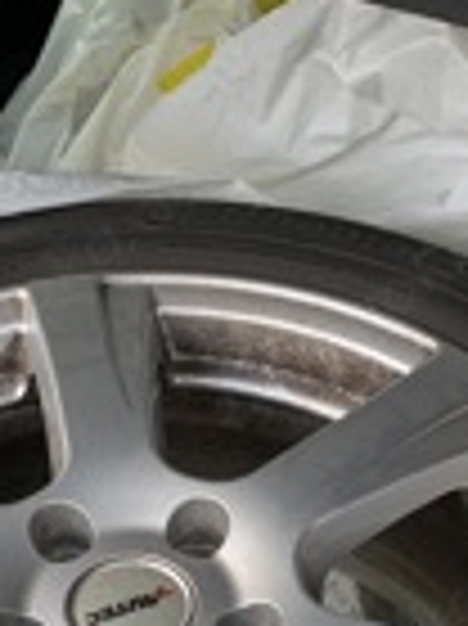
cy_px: 658
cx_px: 130
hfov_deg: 19.5
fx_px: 1354
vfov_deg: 24.6
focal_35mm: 75
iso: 125
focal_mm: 4.25
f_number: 1.8
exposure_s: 1/60
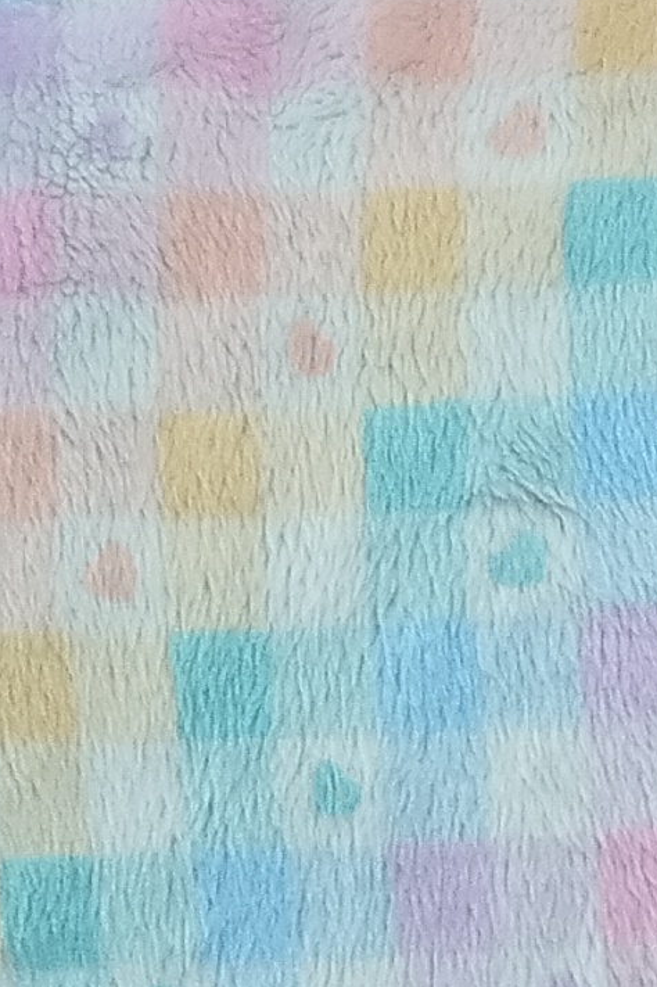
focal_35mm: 152
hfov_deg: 7.7
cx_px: 2044
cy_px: 2632
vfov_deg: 10.7
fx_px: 4165
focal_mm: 4.95
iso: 100
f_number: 1.9
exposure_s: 1/159
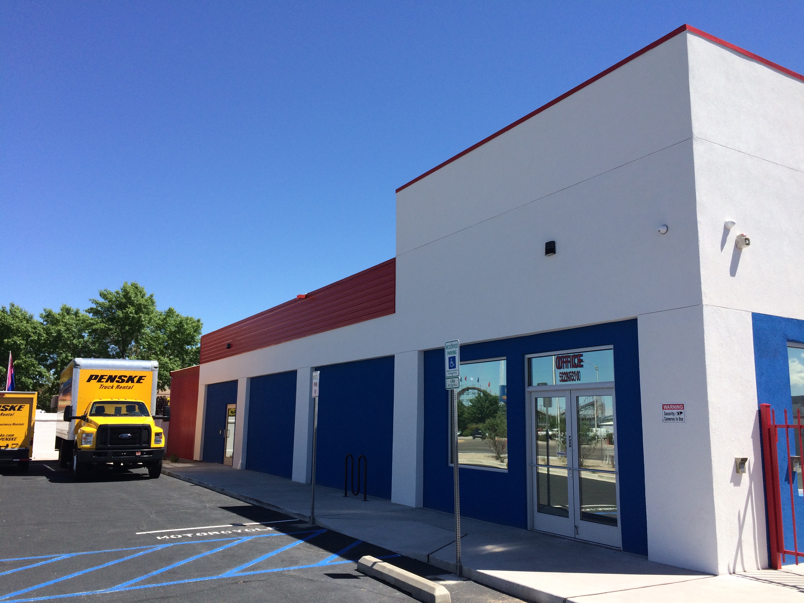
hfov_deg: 61.7
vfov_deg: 48.2
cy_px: 302
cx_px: 402
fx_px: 674
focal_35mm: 29
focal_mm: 4.15
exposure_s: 1/1953
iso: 32
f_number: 2.2
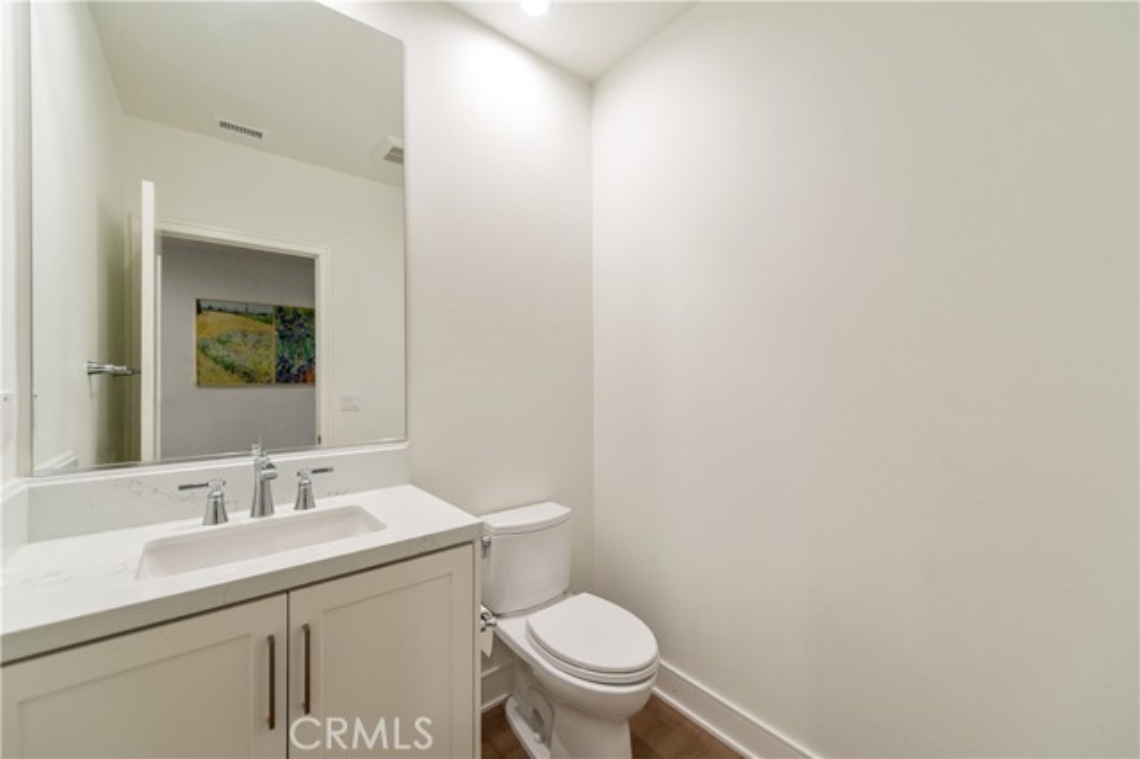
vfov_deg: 81.1
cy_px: 380
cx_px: 570
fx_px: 443
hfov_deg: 104.3
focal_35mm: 14
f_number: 2.8
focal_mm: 14
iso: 400
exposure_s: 1/200
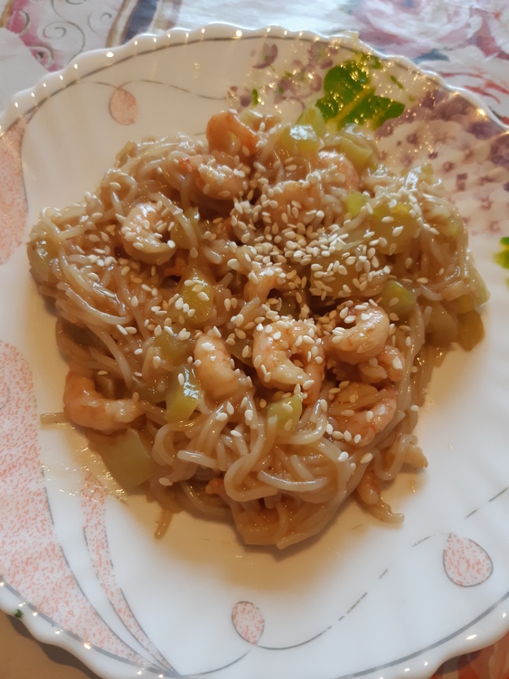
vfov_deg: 67.3
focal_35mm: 26
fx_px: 510
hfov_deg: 53.1
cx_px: 254
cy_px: 340
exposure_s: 1/33
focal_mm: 3.93
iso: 200
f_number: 1.7
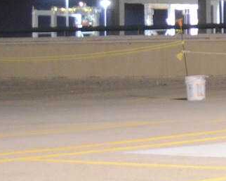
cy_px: -19
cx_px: 508
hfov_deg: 8.0
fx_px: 1524
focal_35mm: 228
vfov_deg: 6.7
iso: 3200
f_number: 4.8
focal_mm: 32
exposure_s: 1/4
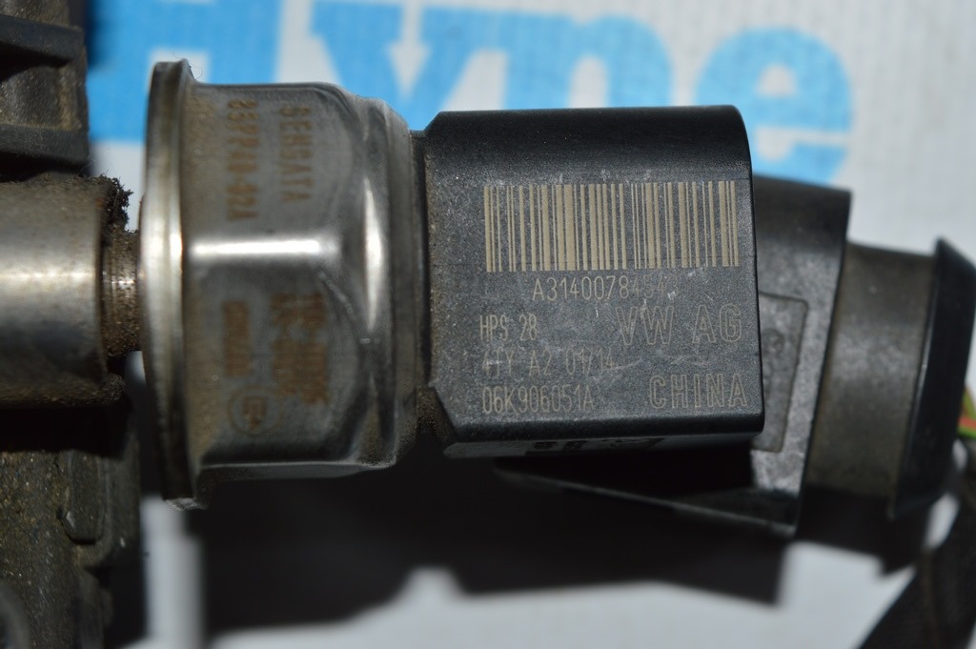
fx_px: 2235
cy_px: 324
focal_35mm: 82
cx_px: 488
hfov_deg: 24.6
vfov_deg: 16.5
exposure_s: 1/60
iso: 100
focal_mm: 55
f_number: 8
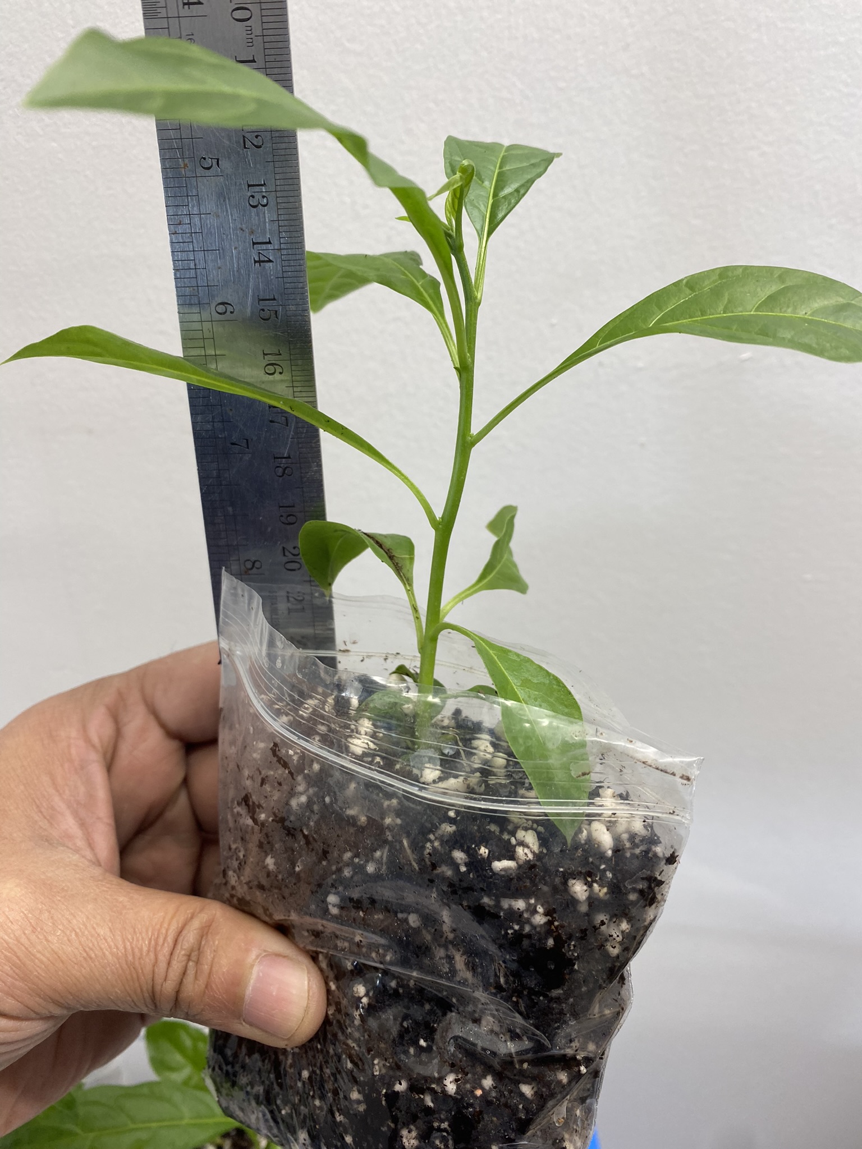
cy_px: 574
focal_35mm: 26
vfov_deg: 67.3
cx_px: 431
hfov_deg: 53.1
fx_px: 863
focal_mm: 4.25
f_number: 1.8
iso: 64
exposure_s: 1/100
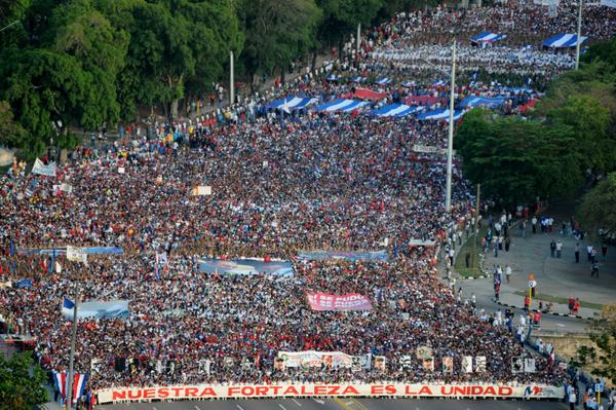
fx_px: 5129
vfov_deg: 4.6
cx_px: 308
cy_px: 205
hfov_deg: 6.9
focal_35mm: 300
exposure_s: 1/400
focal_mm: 200
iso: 200
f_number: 2.8
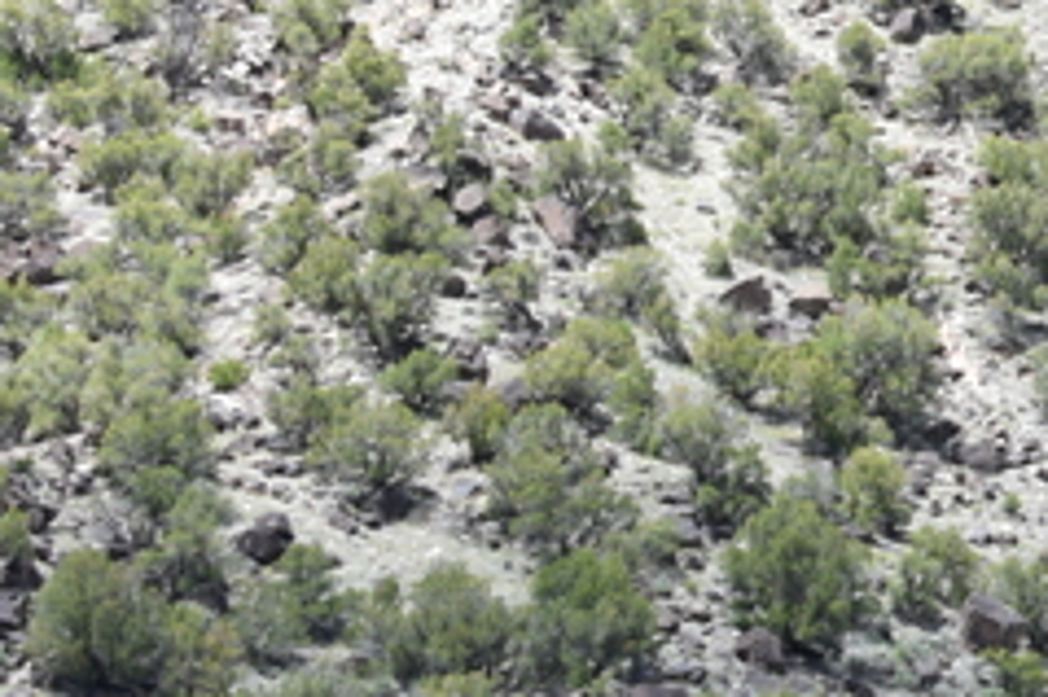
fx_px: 8116
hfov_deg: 7.1
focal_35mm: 279
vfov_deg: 4.9
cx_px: 2298
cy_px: 140
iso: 100
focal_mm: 52
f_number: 7.1
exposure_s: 1/200
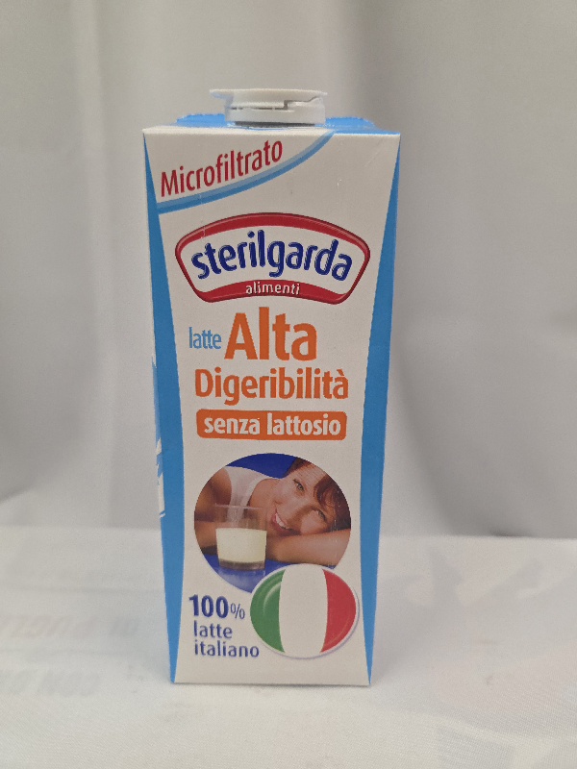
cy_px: 384
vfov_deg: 73.9
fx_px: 511
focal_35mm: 23
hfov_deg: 58.9
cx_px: 288
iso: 400
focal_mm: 6.3
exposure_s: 1/101
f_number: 1.7
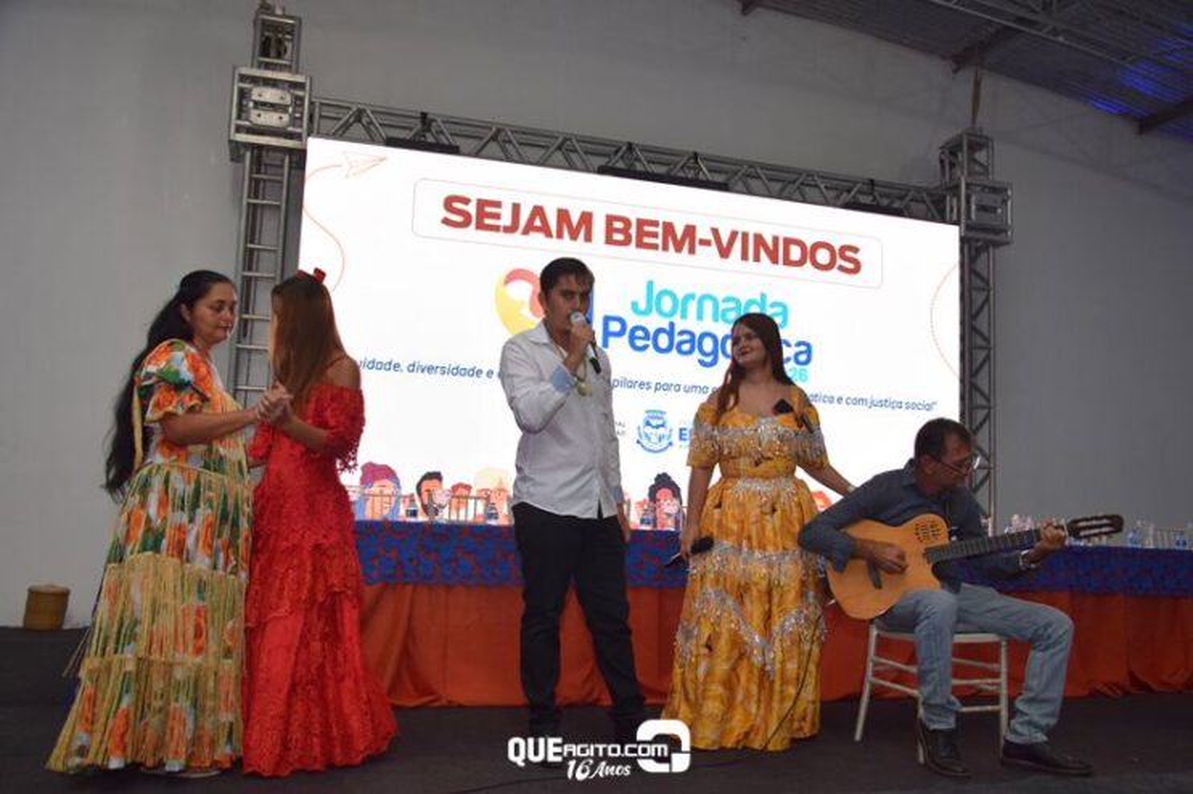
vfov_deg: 41.7
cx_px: 596
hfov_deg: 59.5
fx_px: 1043
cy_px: 397
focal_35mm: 32
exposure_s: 1/125
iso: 800
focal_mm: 21
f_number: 5.6
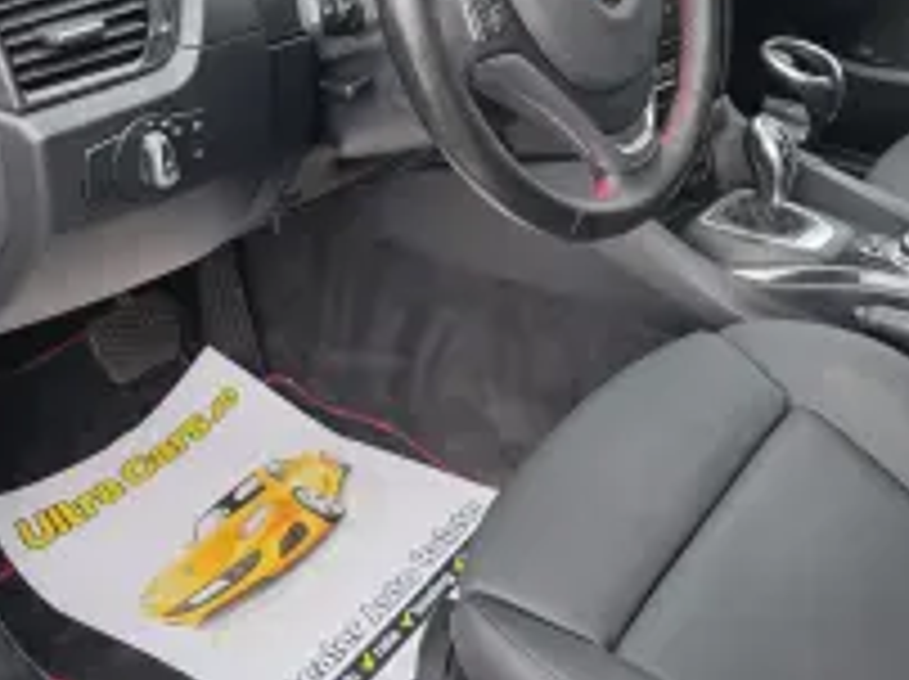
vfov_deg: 34.6
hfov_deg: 45.4
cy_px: 212
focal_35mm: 41
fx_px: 1075
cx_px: 572
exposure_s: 1/100
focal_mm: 6.25
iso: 160
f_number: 1.7
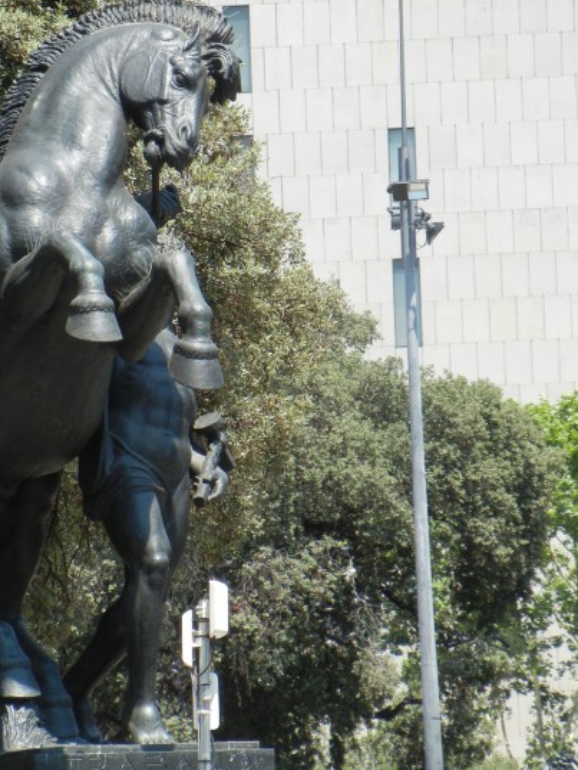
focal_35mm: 286
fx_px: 6365
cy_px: 393
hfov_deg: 5.2
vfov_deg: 6.9
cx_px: 172
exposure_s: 1/370
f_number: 4.7
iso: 160
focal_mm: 36
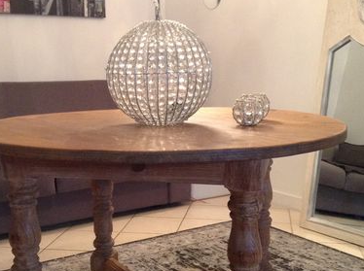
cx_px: 162
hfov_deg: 36.2
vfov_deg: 27.4
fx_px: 556
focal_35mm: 53
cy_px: 159
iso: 200
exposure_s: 1/17
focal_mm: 3.3
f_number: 2.4
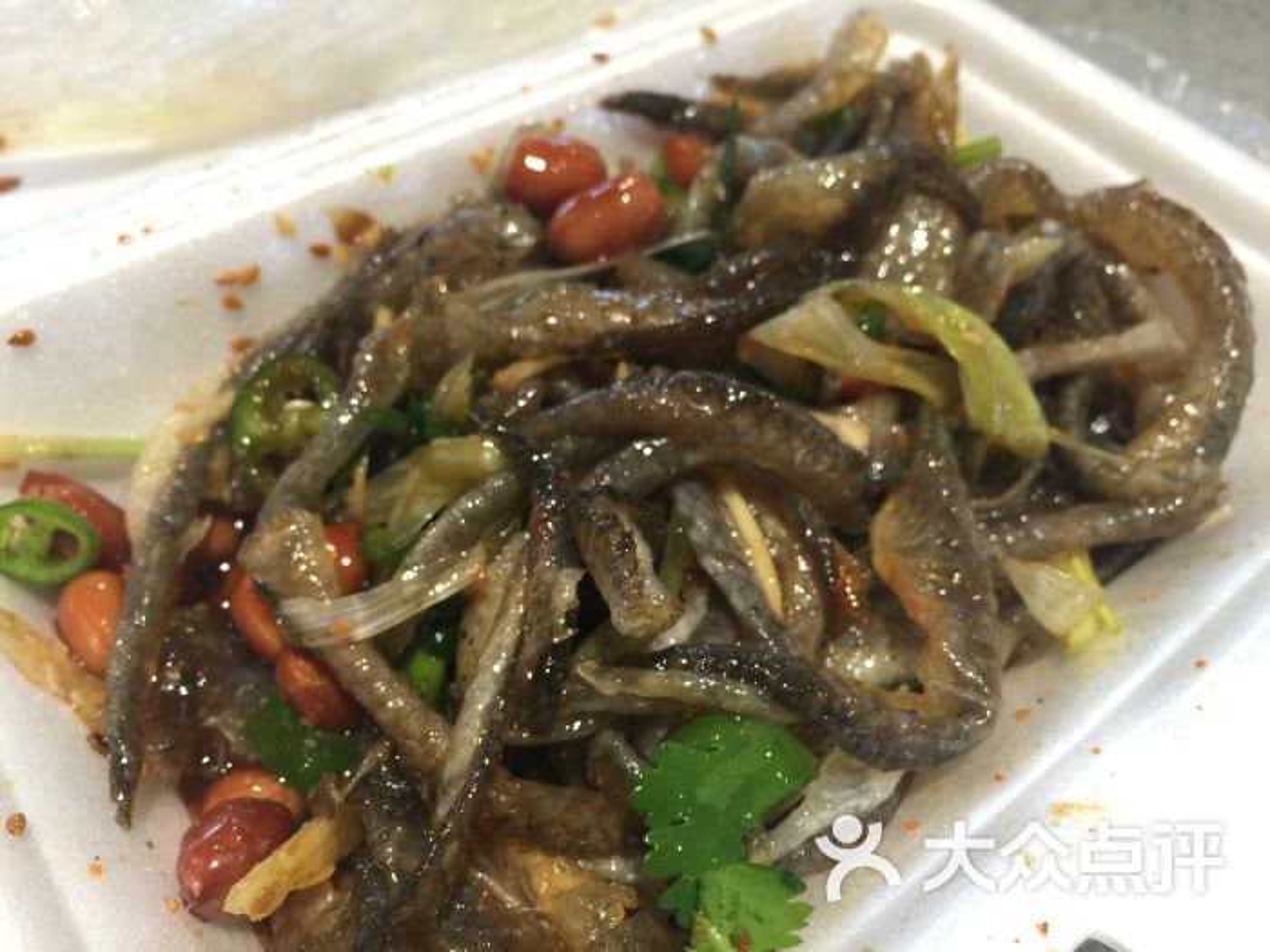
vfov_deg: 48.2
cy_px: 476
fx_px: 1064
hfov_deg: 61.7
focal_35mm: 29
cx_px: 635
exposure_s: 1/17
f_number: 2.2
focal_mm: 4.15
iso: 50
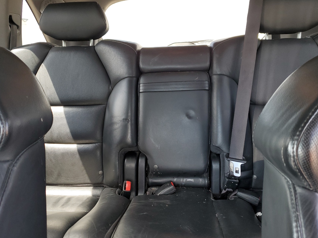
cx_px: 152
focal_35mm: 31
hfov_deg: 58.3
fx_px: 285
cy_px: 126
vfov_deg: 45.4
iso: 71
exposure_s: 1/120
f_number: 1.5
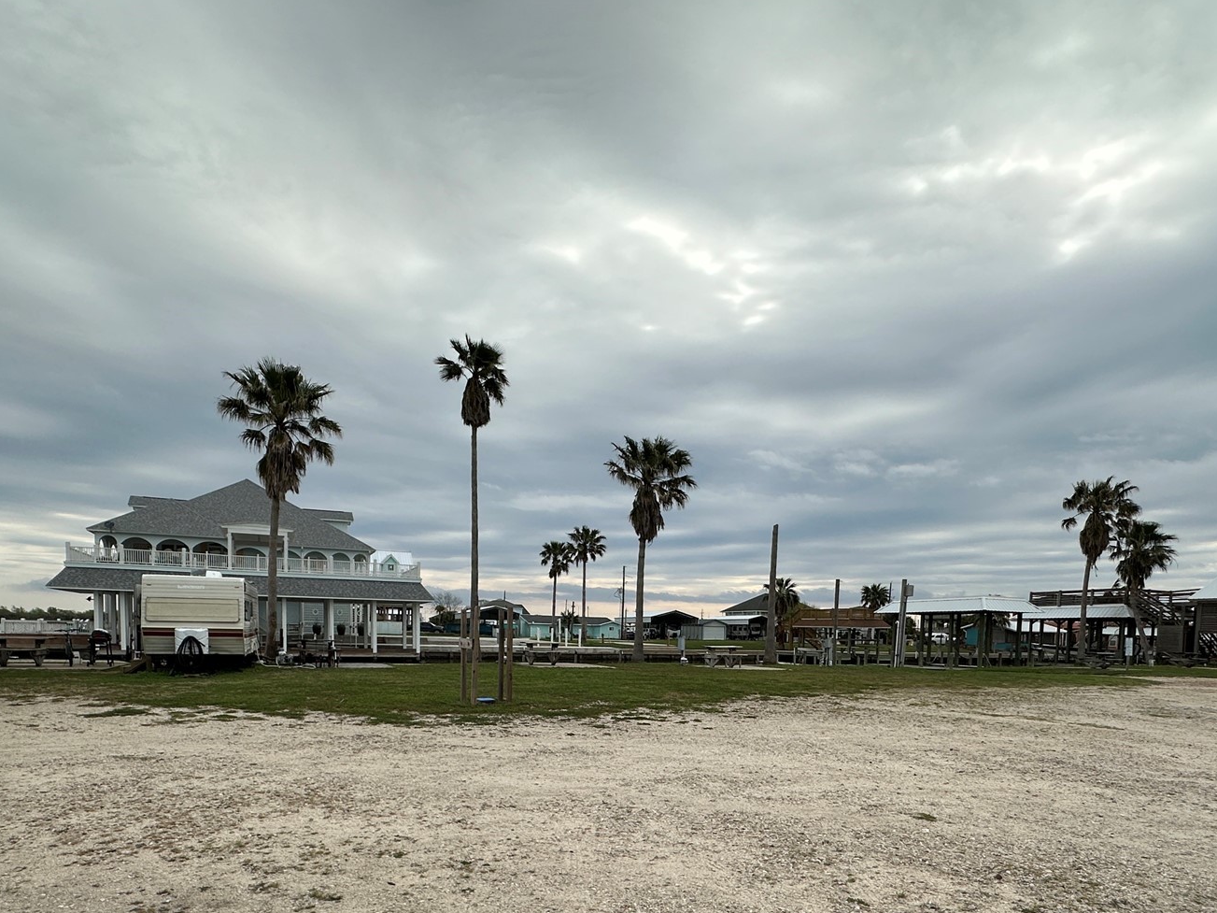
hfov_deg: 76.4
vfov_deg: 58.1
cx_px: 609
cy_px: 678
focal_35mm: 22
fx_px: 773
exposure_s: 1/1383
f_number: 2.2
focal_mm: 2.22
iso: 50
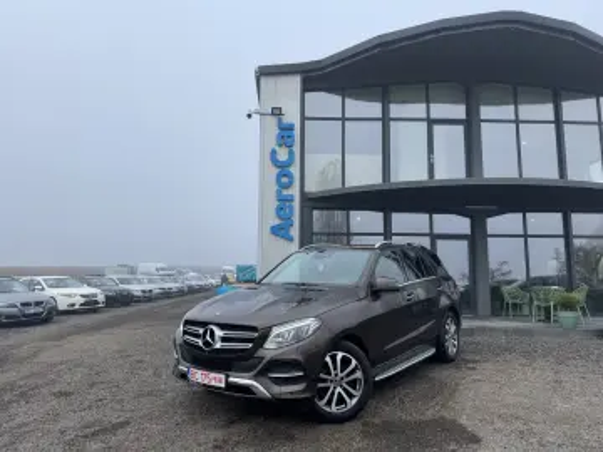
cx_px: 302
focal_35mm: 24
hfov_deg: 71.6
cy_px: 226
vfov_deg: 56.8
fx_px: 418
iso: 80
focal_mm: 6.76
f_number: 1.78
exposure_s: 1/1425
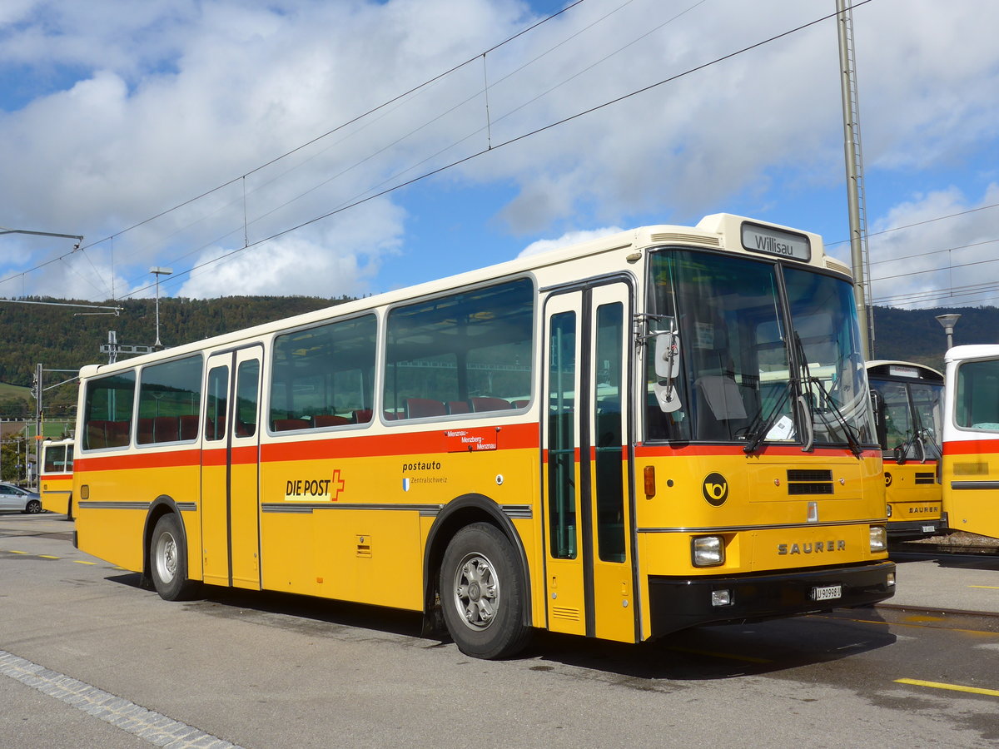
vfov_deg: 36.8
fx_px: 1126
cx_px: 500
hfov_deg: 47.9
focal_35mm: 39
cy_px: 374
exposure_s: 1/2000
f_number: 3.2
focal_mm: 8
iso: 80
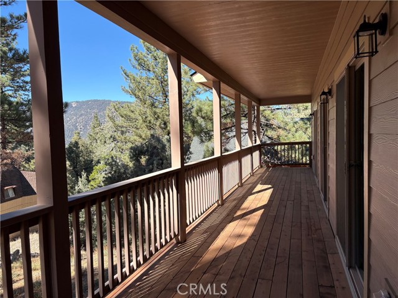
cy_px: 149
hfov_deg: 67.3
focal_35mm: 26
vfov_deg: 53.1
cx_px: 199
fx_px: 299
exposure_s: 1/1155
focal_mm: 5.96
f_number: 1.6
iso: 50
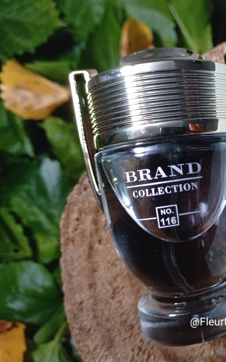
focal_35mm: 36
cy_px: 180
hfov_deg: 32.6
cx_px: 223
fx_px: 355
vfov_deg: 54.0
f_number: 1.8
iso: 160
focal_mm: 4.6
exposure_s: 1/60
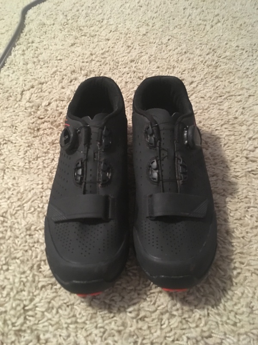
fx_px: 288
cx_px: 129
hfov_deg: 48.2
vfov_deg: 61.7
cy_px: 172
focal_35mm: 29
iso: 640
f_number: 2.2
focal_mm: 4.15
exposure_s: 1/15
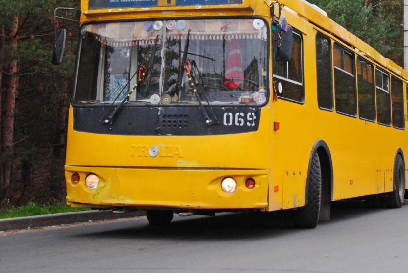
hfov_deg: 27.7
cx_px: 306
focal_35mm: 72
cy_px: 69
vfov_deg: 18.9
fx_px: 817
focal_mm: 30
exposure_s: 1/40
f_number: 22
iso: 800
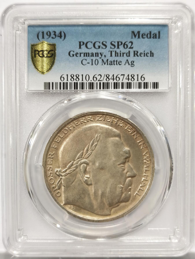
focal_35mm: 54
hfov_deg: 27.0
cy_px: 130
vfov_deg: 35.5
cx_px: 98
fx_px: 406
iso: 125
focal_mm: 5.56
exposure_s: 1/100
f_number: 16
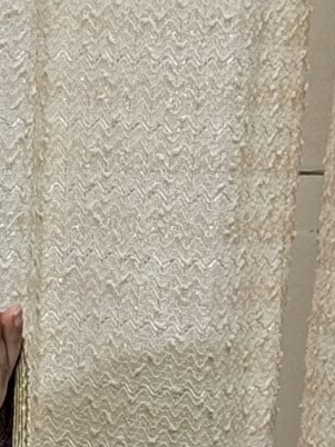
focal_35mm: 306
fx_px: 3953
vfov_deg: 6.2
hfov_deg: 4.6
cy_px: 1046
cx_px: -715
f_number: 1.78
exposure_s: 1/119
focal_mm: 6.76
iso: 80
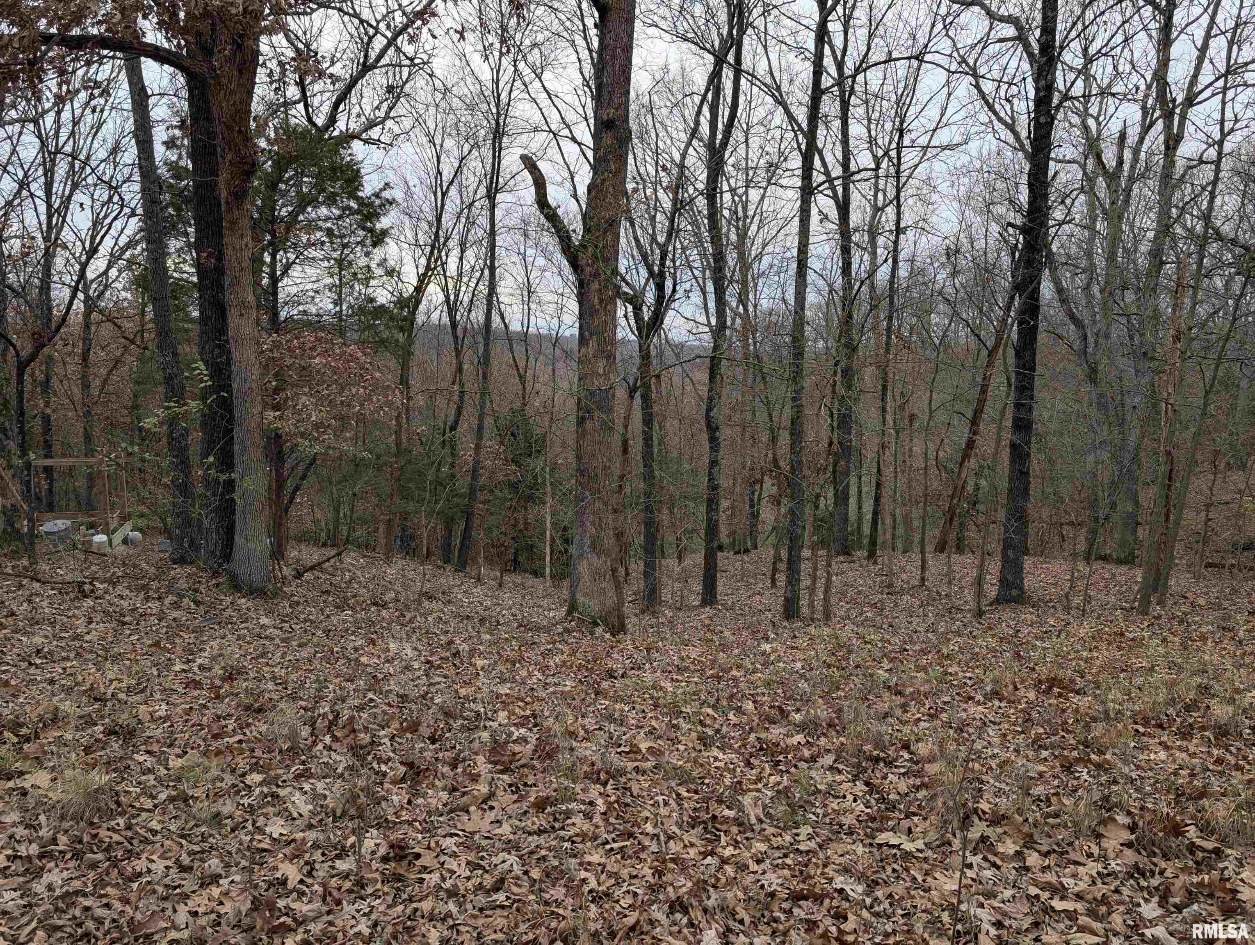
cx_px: 628
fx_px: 871
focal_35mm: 24
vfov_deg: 56.9
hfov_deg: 71.5
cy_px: 472
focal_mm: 6.9
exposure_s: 1/195
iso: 24
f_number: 1.68
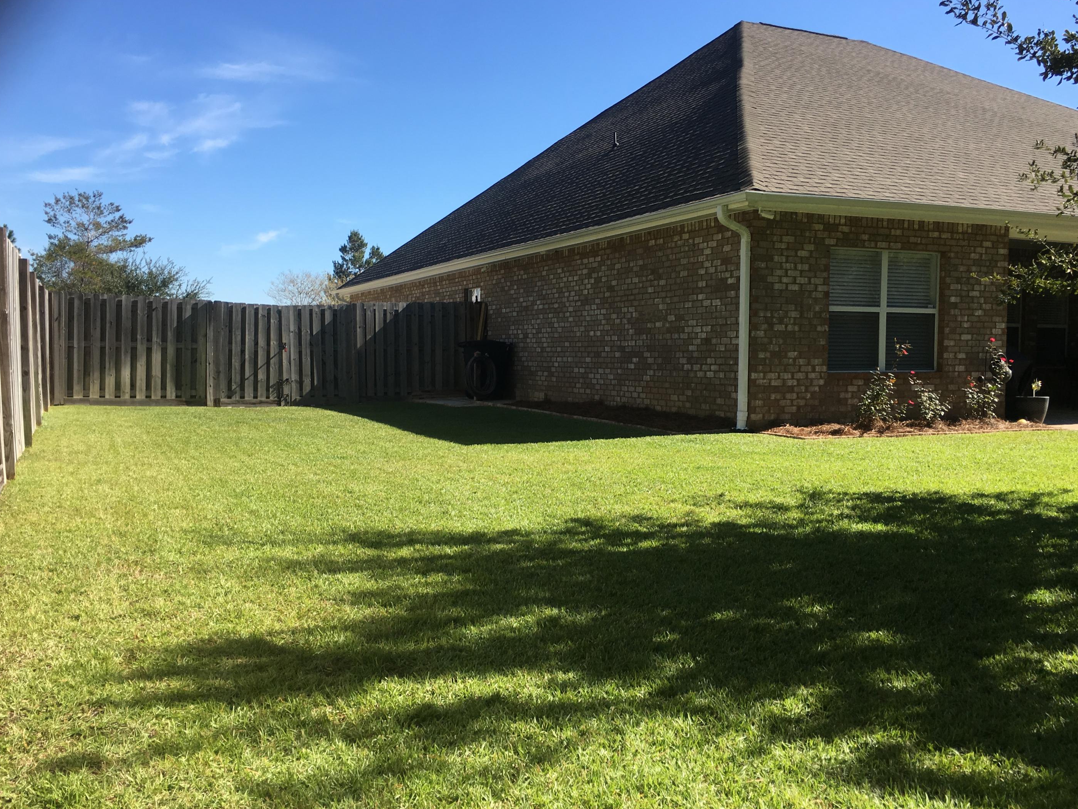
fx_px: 965
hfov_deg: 58.3
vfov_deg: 45.4
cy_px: 397
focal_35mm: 31
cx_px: 540
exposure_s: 1/864
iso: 25
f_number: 2.2
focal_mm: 4.15
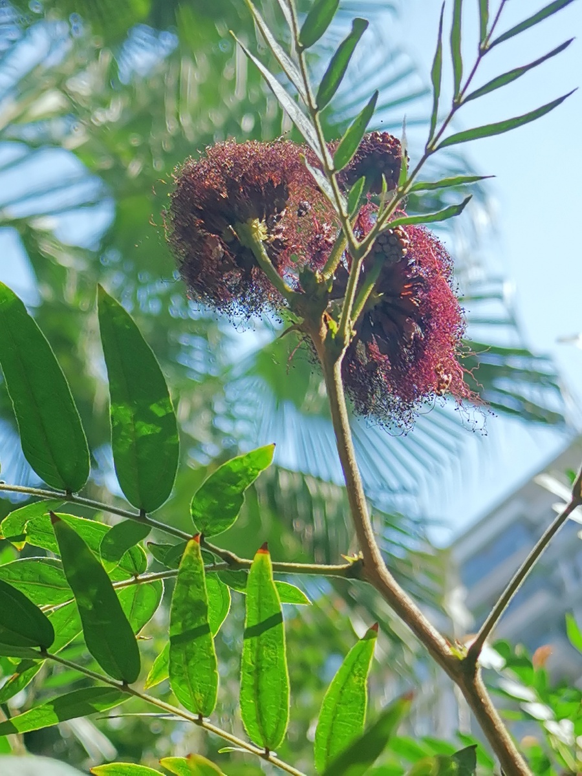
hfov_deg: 21.3
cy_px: 388
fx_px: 1547
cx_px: 291
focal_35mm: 69
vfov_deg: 28.2
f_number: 1.8
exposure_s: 1/808
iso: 50
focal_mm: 5.58
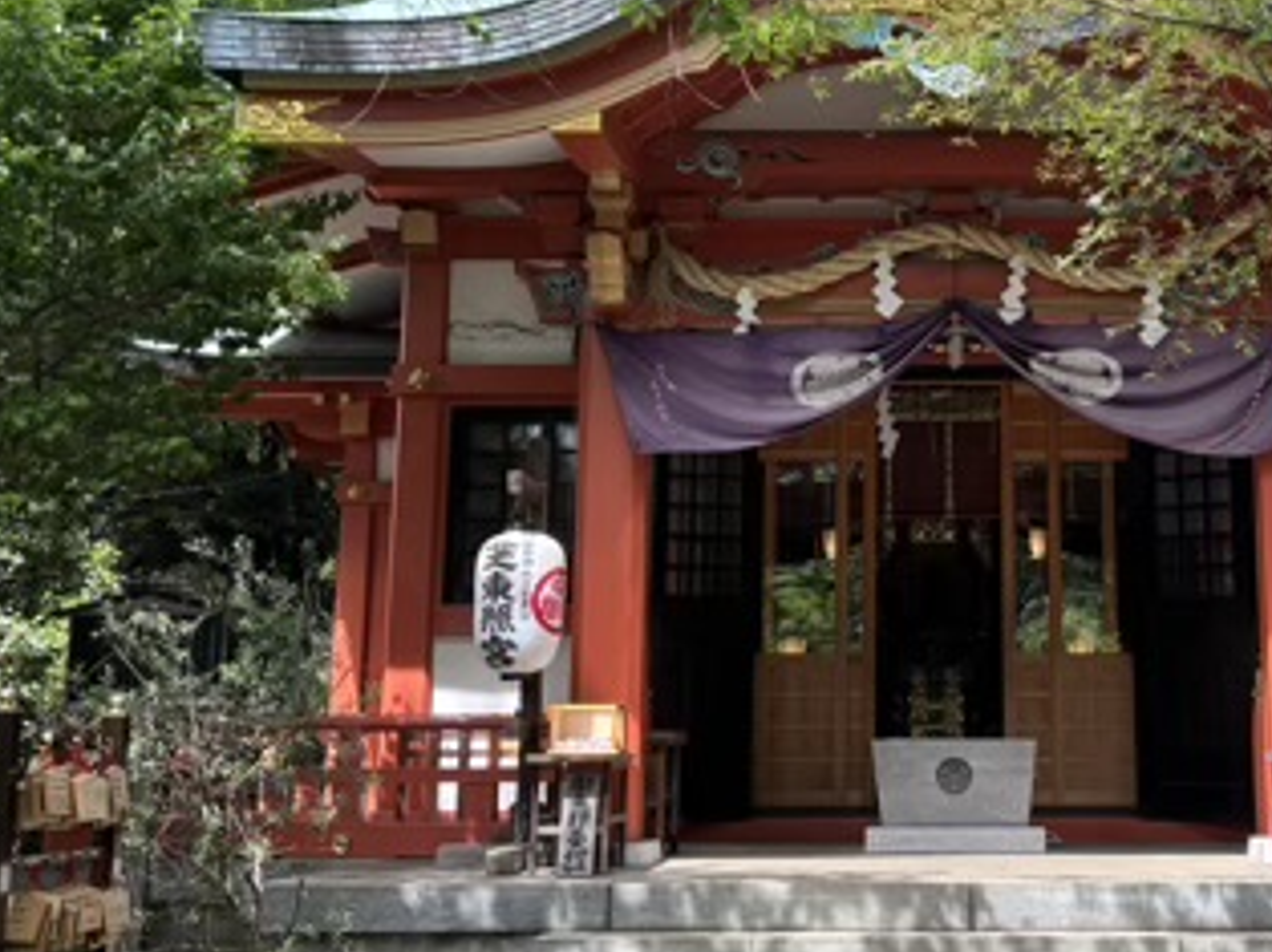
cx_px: 928
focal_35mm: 58
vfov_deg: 25.1
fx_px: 2130
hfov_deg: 32.7
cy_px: 318
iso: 50
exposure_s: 1/330
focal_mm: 5.96
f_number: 1.6
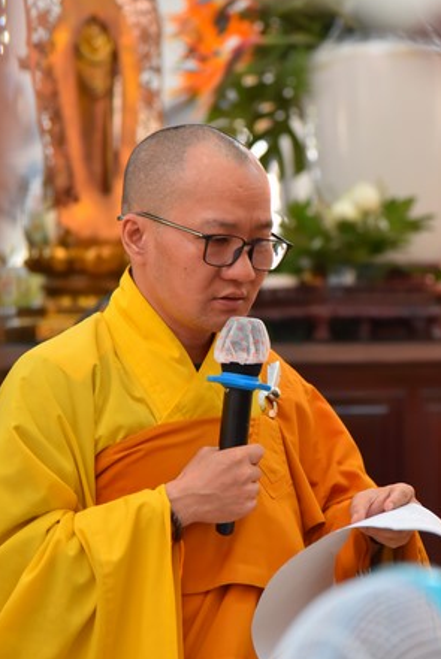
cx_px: 248
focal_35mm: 162
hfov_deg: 8.5
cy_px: 299
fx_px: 2970
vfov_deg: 12.7
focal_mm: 110
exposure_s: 1/125
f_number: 4.5
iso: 1250
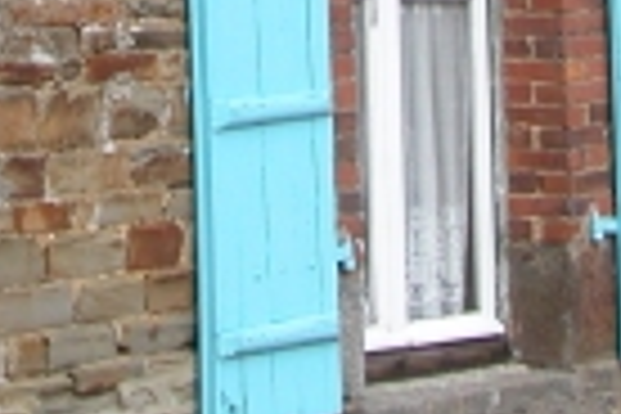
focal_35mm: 180
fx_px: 3105
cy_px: -477
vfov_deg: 7.3
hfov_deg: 11.3
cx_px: 27
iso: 100
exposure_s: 1/131
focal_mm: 8.9
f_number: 5
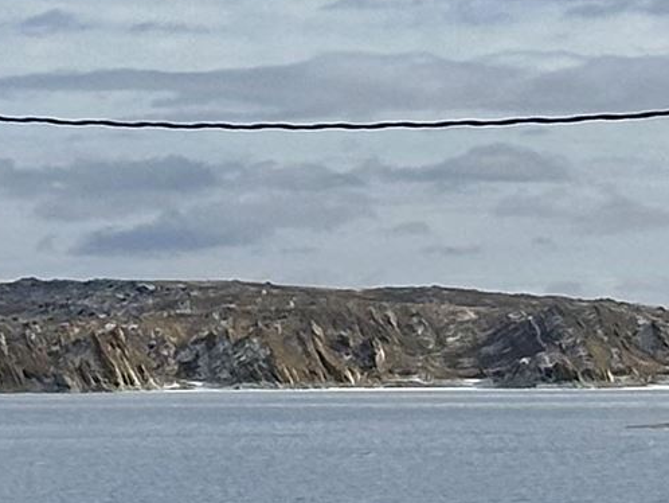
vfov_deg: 5.0
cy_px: 44
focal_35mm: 296
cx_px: 670
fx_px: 5723
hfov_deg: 6.7
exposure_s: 1/8929
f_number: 1.78
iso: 64
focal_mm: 6.86
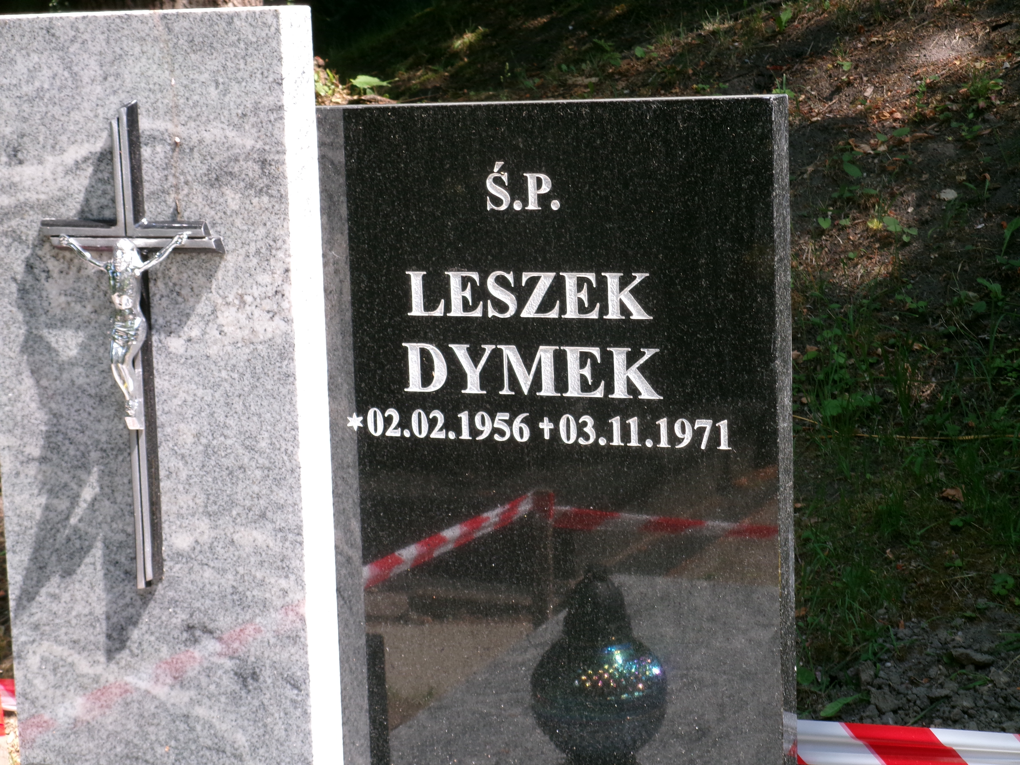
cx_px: 510
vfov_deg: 18.9
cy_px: 382
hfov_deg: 25.0
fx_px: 2298
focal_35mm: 78
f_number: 5.4
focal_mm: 14
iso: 100
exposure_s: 1/120
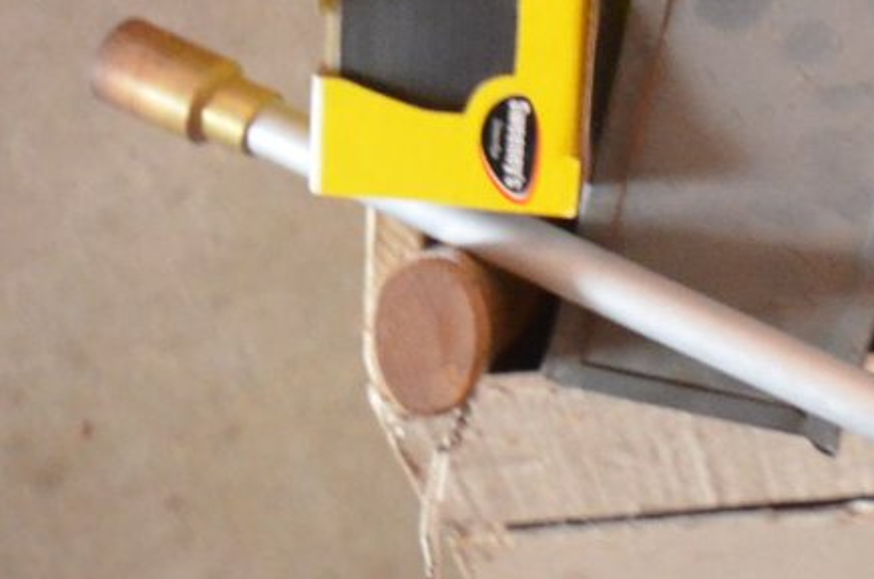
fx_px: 3440
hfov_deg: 13.8
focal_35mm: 142
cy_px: -291
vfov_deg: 9.4
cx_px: 1240
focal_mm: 24
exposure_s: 1/60
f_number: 4.5
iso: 3200
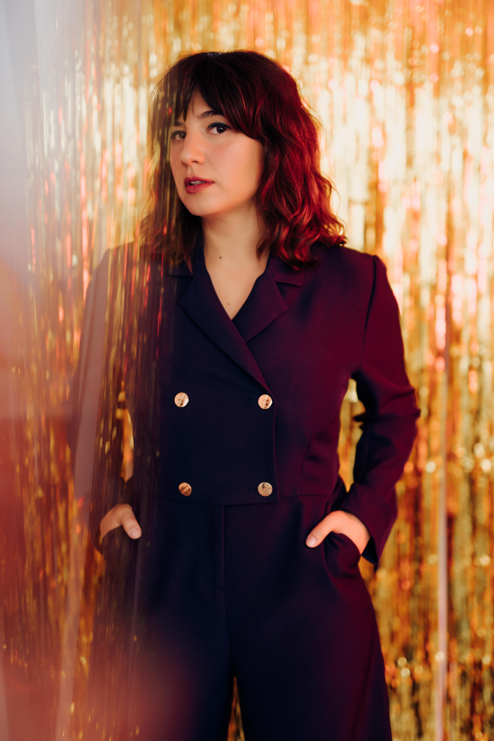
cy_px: 370
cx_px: 247
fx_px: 1029
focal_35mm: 50
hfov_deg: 27.0
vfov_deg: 39.6
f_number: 1.4
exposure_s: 1/200
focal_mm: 50
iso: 1000
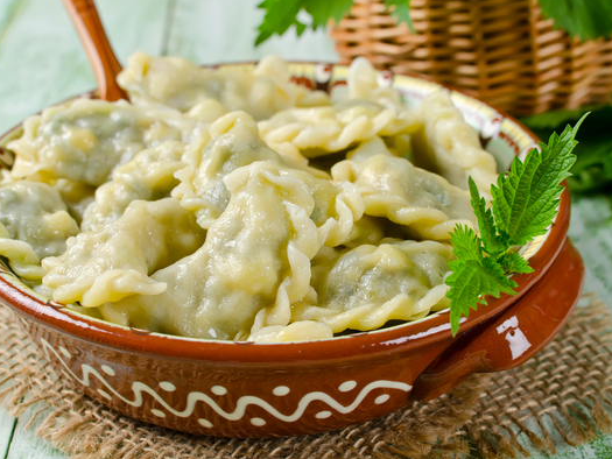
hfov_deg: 33.4
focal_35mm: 58
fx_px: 1018
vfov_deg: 25.4
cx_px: 265
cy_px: 228
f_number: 7.1
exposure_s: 1/125
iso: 100
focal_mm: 35
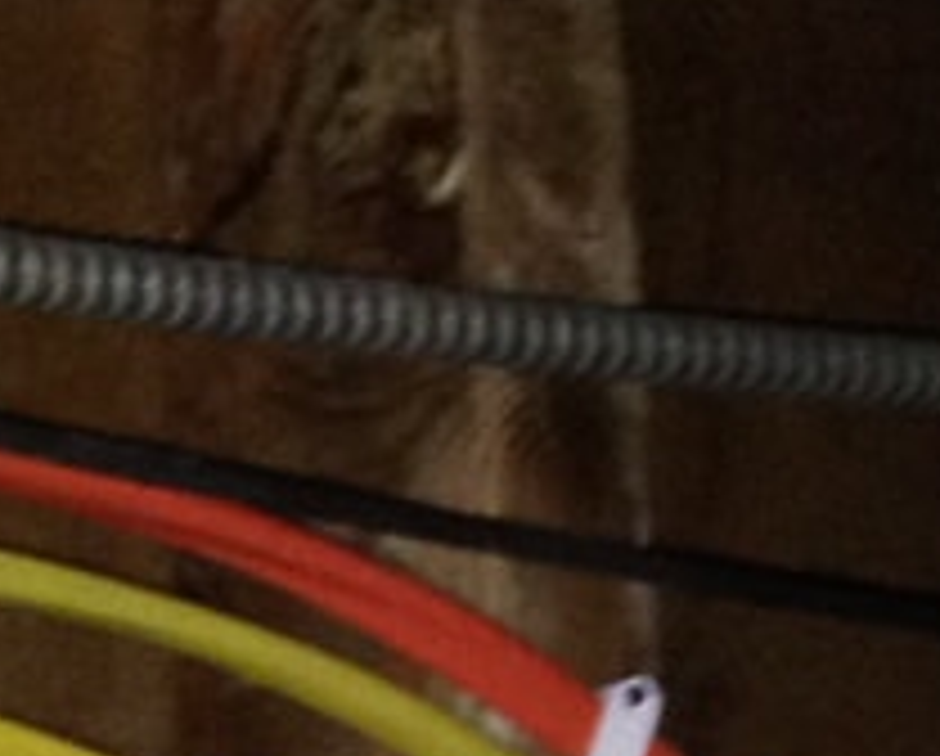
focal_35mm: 205
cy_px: 2210
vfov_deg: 6.9
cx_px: -1608
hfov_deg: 8.3
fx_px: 5714
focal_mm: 4.12
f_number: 2.4
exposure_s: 1/16
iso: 200
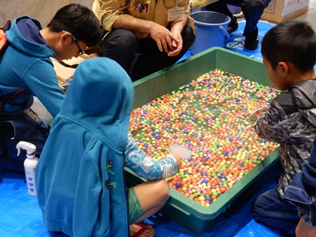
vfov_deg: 28.6
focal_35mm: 51
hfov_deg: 37.5
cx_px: 158
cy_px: 118
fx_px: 466
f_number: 4.5
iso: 400
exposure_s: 1/15
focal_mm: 9
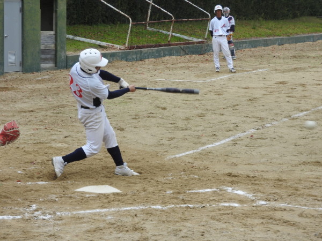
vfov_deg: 12.9
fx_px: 1070
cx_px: 161
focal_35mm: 115
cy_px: 120
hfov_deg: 17.1
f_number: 5
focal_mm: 20.6
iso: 100
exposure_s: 1/400
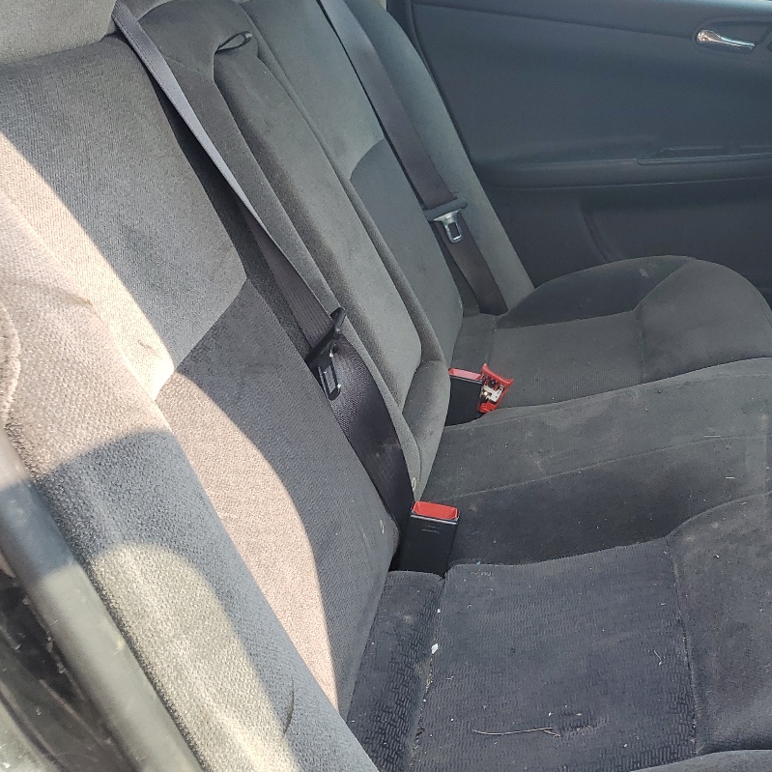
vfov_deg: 36.6
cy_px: 306
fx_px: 1161
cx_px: 701
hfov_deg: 34.6
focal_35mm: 46
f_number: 1.5
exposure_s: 1/385
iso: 50
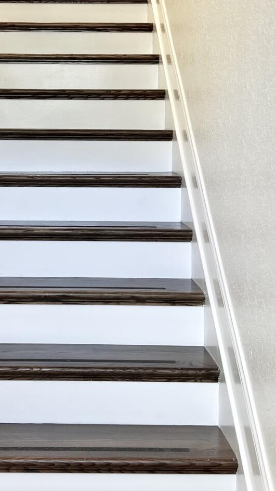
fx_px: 781
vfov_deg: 34.7
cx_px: 52
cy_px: 176
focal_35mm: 60
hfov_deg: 19.8
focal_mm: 5.7
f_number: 1.5
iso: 80
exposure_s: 1/60
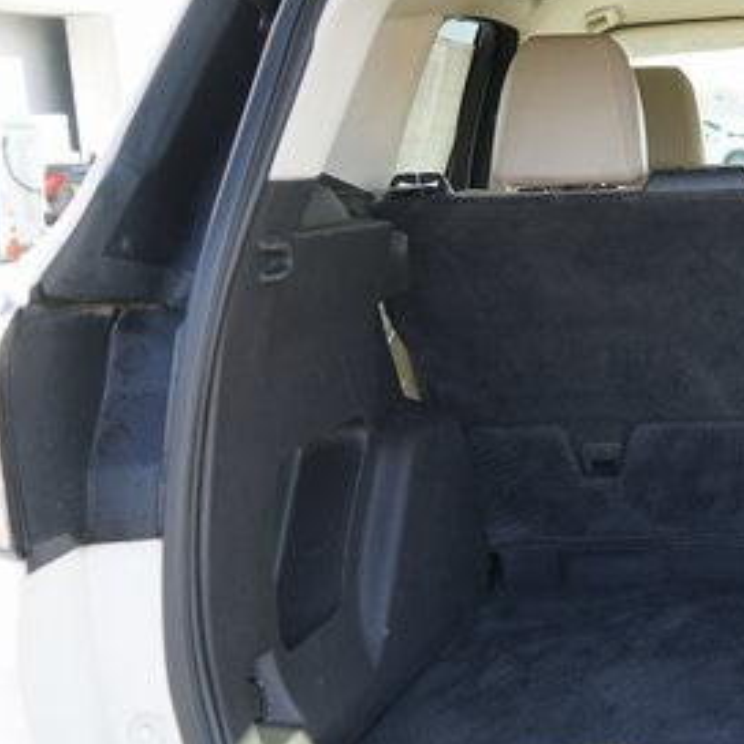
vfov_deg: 27.7
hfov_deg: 25.6
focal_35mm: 62
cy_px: 393
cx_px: 823
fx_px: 1508
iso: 100
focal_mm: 31
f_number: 4
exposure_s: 1/60
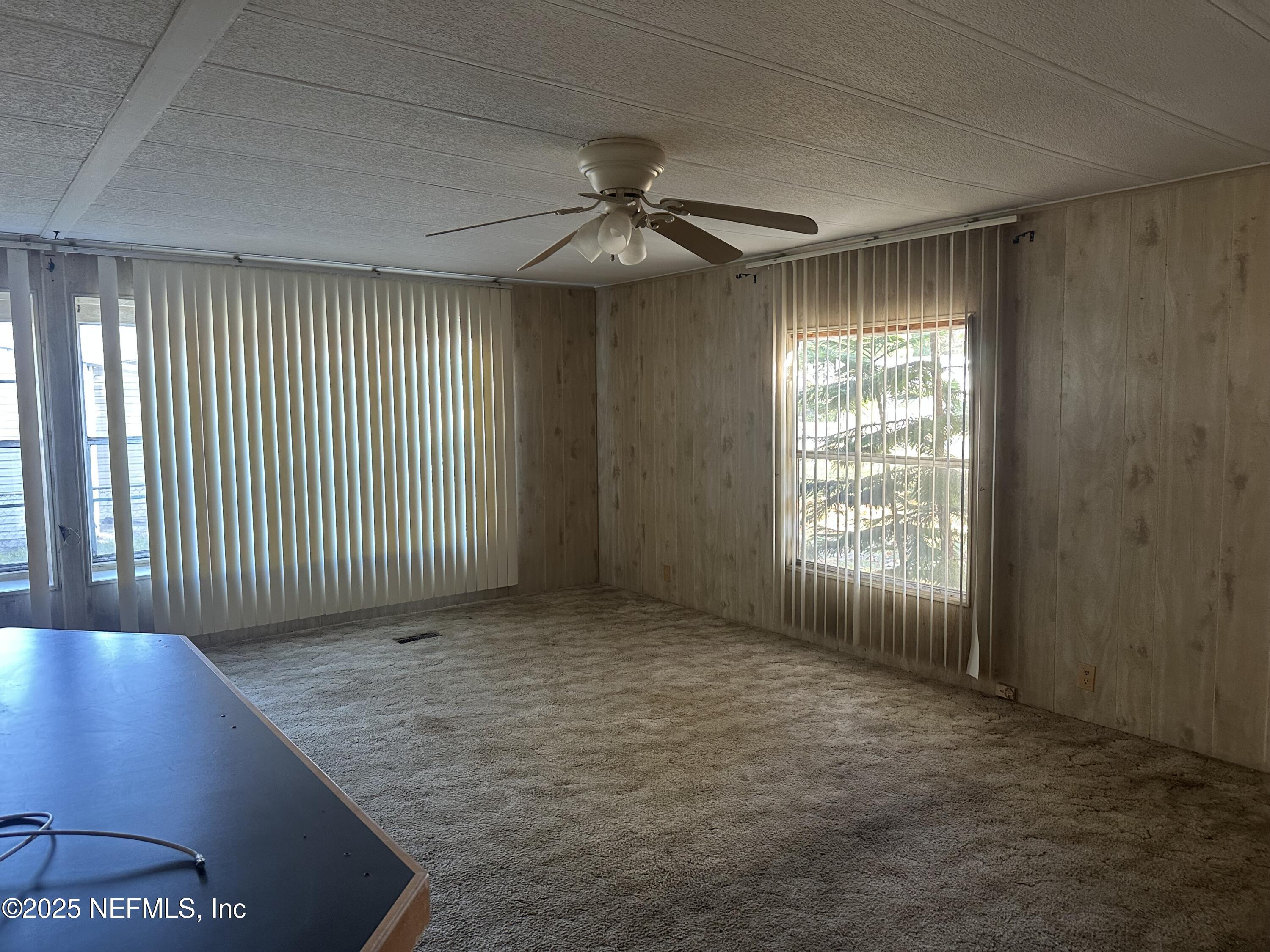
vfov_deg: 56.8
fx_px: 881
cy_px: 476
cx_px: 635
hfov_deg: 71.6
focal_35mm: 24
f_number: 1.78
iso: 250
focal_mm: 6.86
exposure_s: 1/60
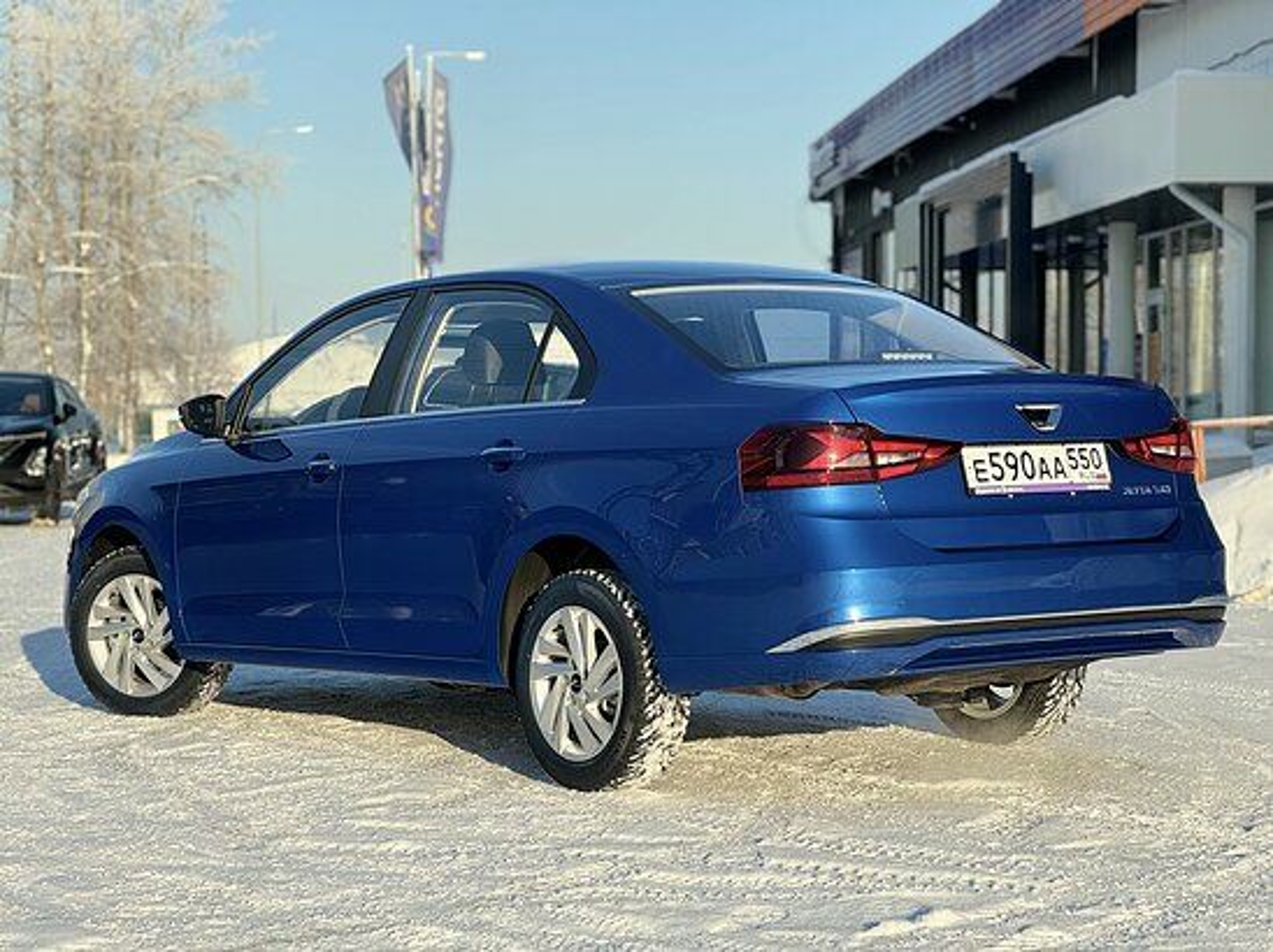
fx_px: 2829
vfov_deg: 19.1
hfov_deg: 25.4
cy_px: 476
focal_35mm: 77
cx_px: 636
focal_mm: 9
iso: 25
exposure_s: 1/330
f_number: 2.8
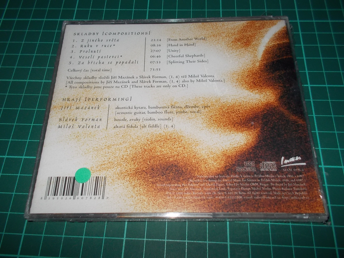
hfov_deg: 61.7
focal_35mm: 29
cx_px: 172
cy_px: 129
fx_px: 288
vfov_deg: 48.2
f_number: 3.3
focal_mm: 4.1
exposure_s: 1/30
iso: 200
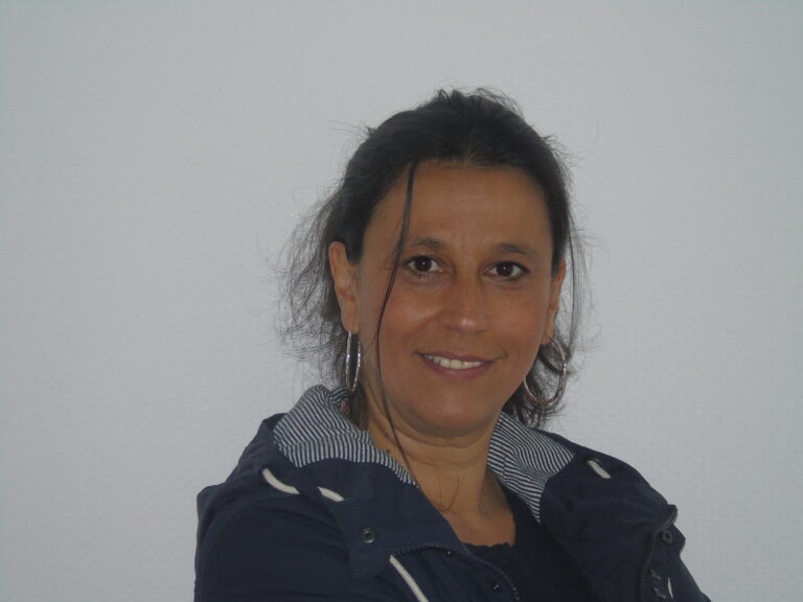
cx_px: 402
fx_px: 3758
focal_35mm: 162
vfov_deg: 9.2
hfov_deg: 12.2
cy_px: 301
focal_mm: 29
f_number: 4.9
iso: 200
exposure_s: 1/60
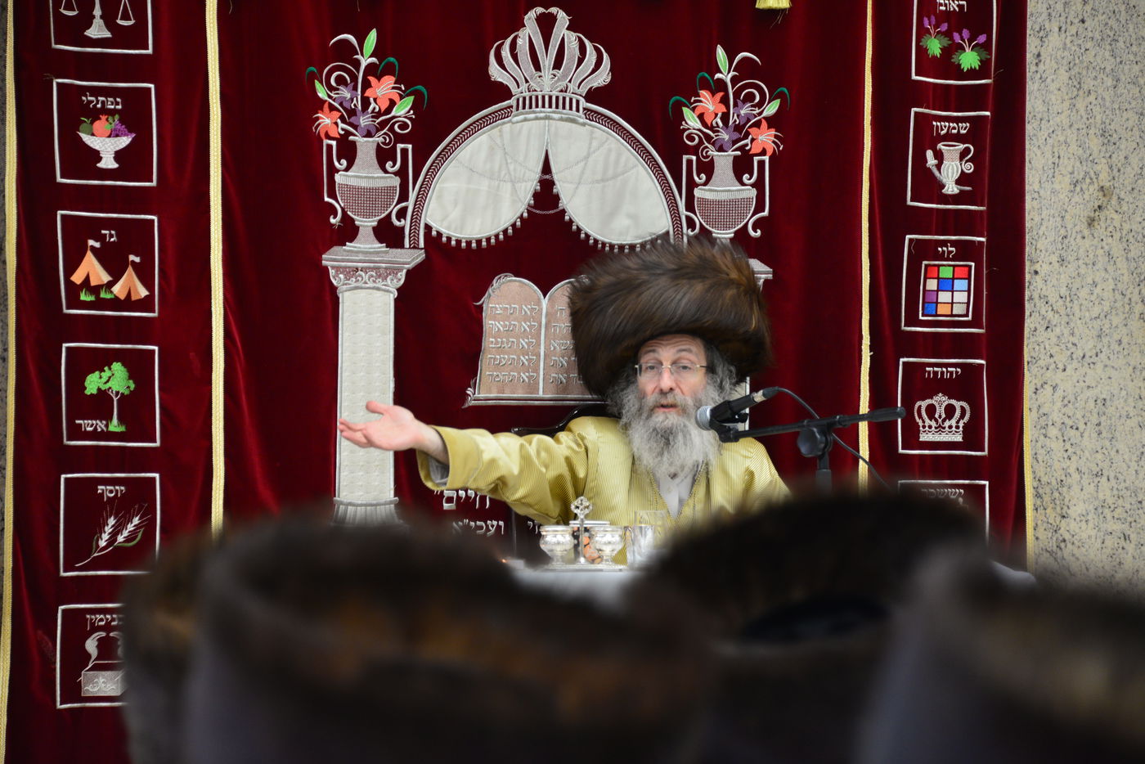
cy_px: 382
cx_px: 572
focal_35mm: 145
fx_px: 4612
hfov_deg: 14.2
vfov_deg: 9.5
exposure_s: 1/100
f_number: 5.6
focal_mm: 145
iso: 1250
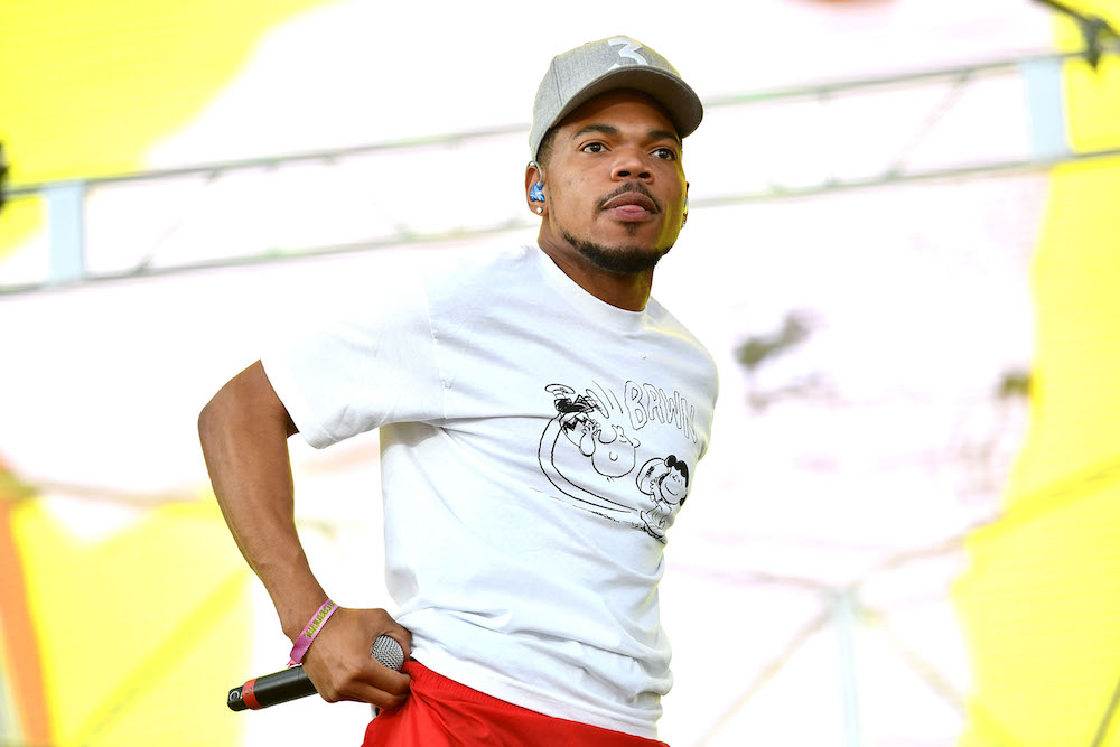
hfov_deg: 11.4
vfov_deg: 7.6
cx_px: 560
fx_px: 5600
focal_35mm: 180
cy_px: 374
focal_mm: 180
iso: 1000
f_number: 4.5
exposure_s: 1/2500
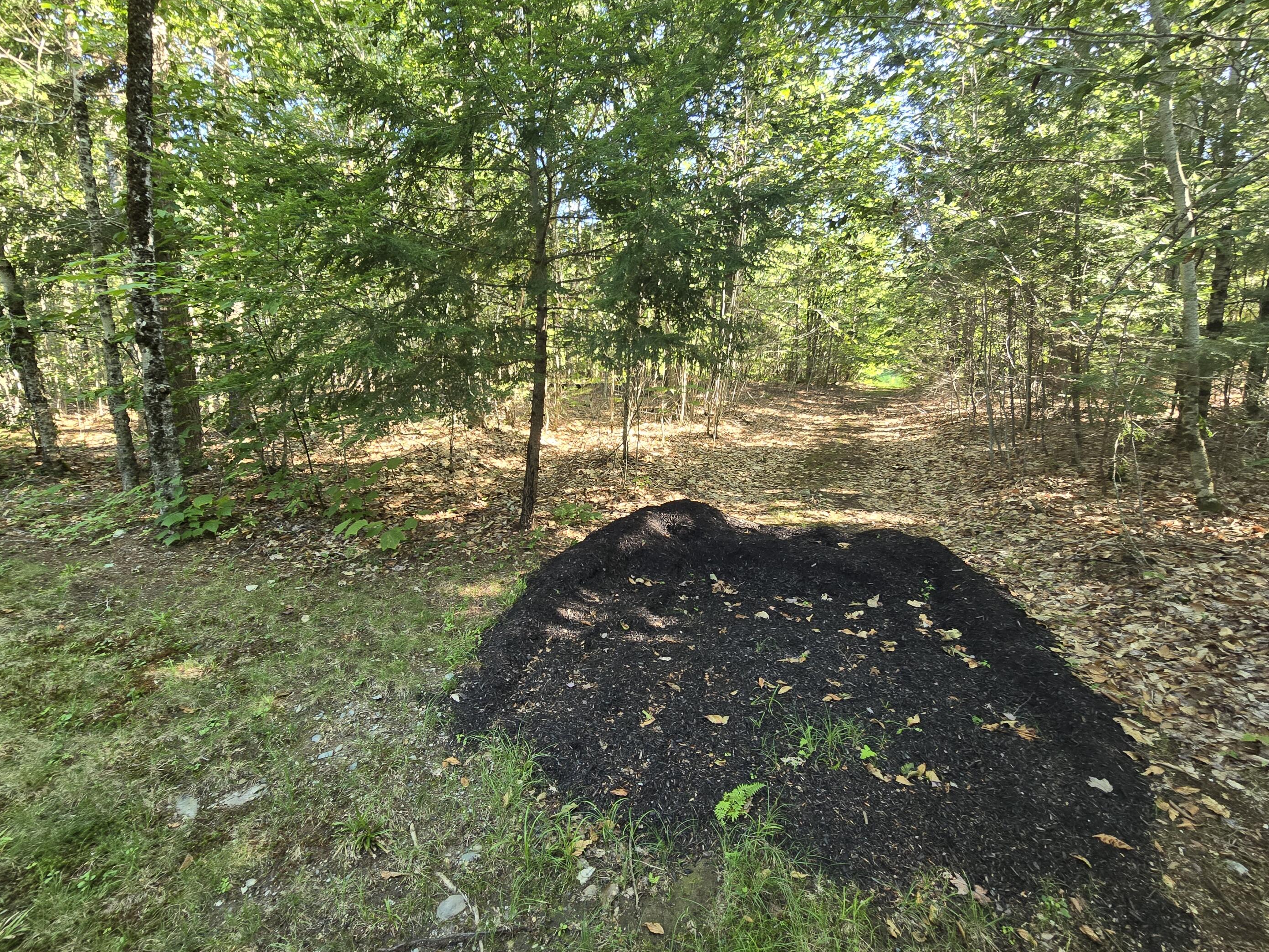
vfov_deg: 85.6
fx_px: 513
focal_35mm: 14
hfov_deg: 102.0
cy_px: 460
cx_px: 604
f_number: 2.2
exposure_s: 1/60
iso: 100
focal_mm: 2.2
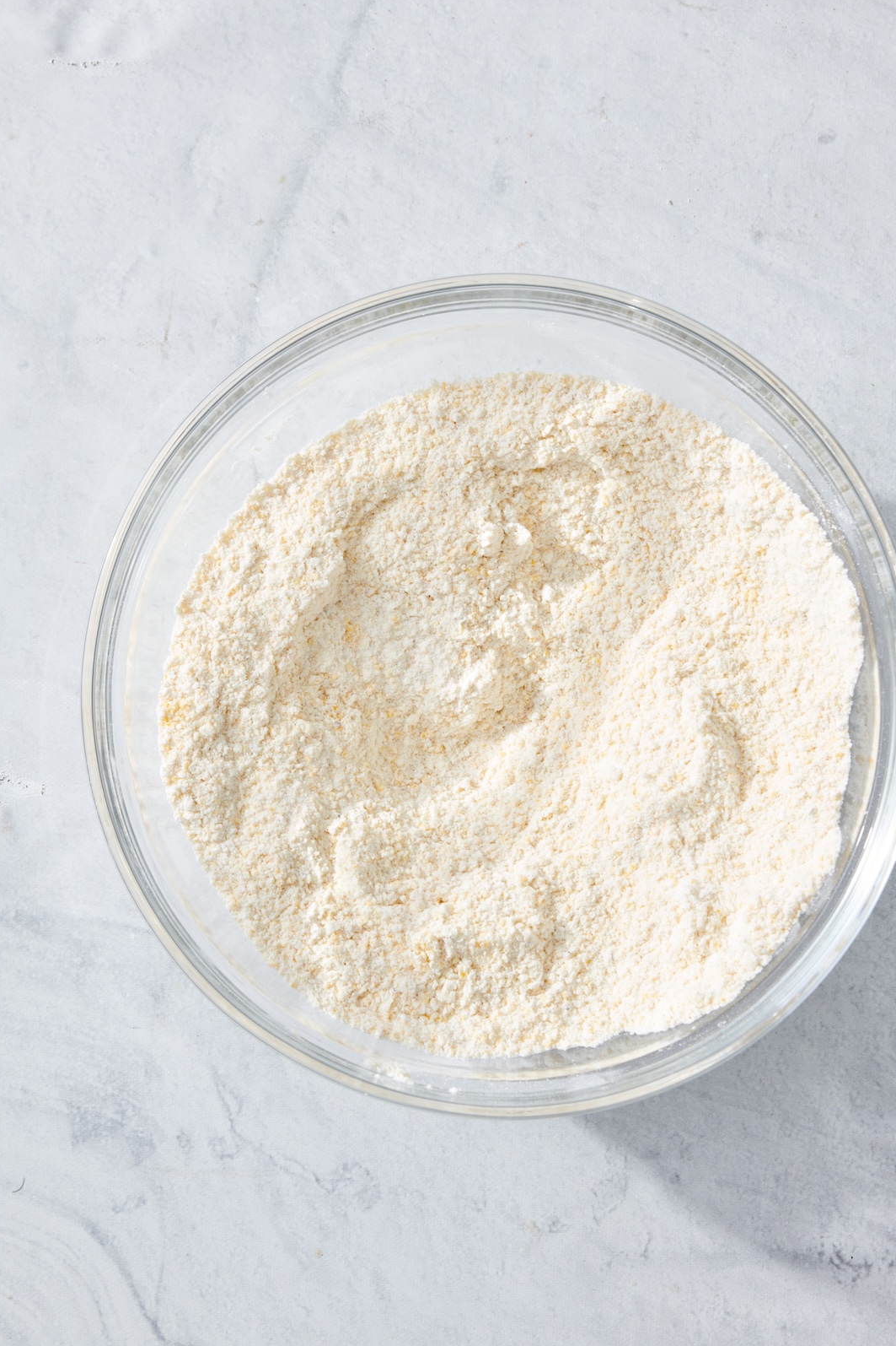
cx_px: 498
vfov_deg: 25.7
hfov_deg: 17.3
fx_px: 2950
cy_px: 668
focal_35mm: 79
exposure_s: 1/200
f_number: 16
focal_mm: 70
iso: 400
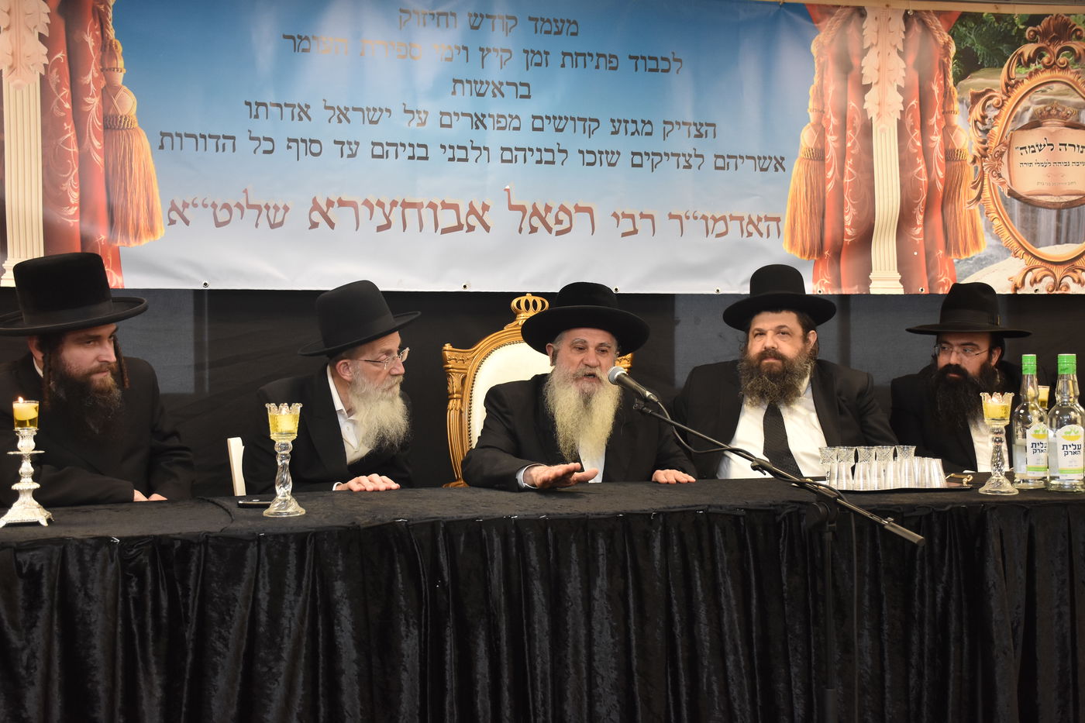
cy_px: 362
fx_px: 1220
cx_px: 542
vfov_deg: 33.0
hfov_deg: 47.9
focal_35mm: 40
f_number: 5.6
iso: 1600
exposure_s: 1/125
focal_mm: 27
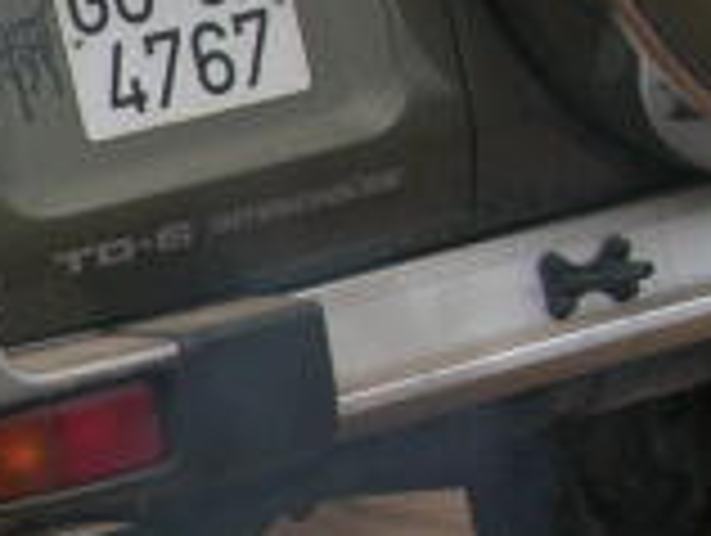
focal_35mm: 243
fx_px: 4999
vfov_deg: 6.1
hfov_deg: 7.8
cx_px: -675
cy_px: 360
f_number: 3.2
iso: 50
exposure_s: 1/444
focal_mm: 8
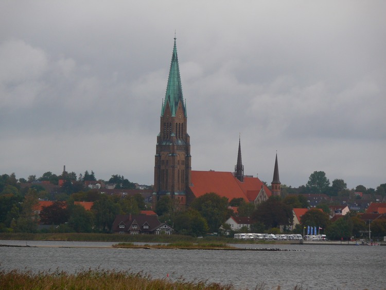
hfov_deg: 7.9
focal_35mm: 250
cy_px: 145
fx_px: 2787
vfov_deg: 5.9
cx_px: 193
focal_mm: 52.8
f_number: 4
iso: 100
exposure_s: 1/125
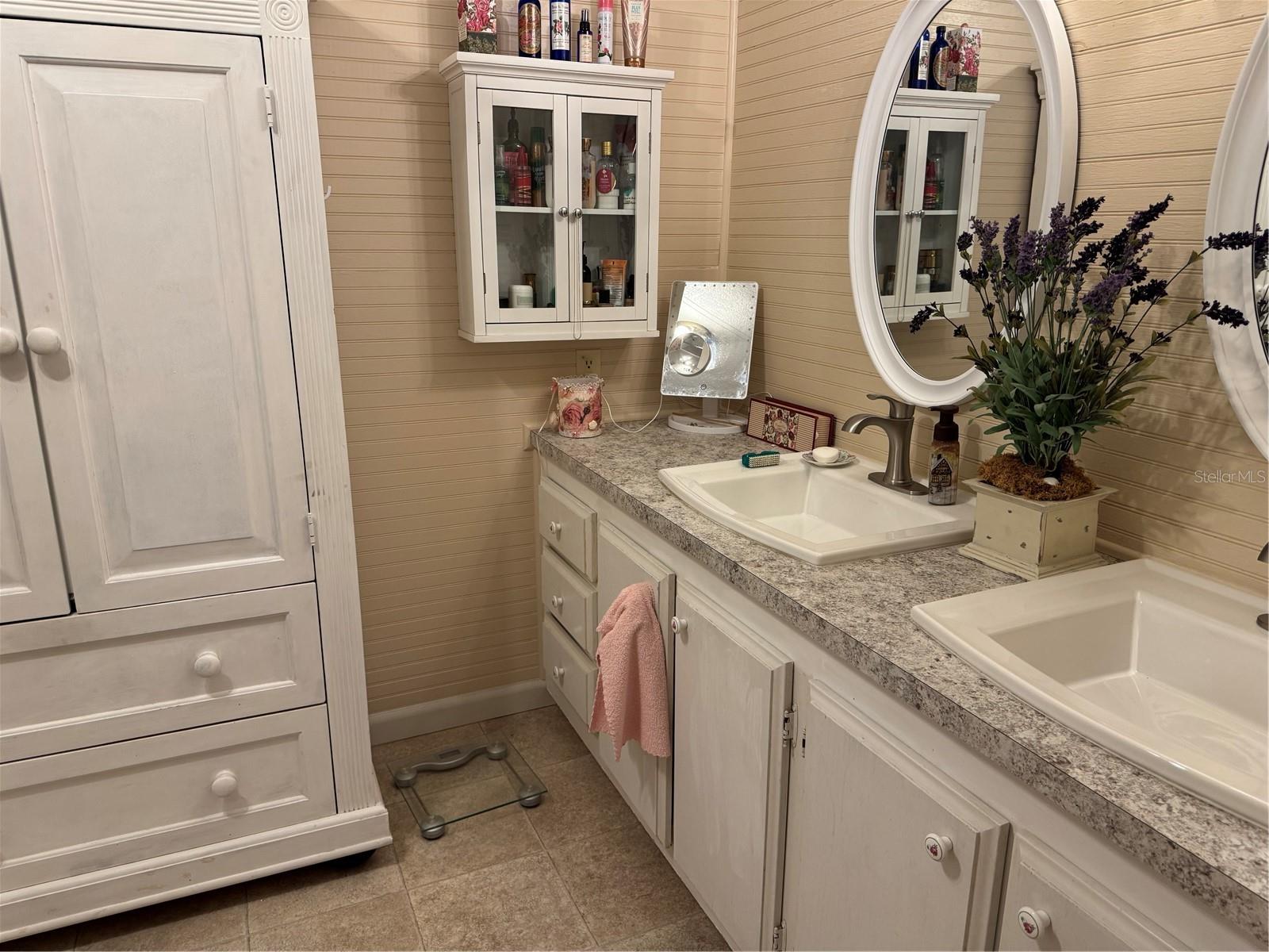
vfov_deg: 56.8
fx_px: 880
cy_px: 476
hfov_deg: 71.6
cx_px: 634
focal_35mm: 24
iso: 200
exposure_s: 1/120
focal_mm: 6.76
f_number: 1.78
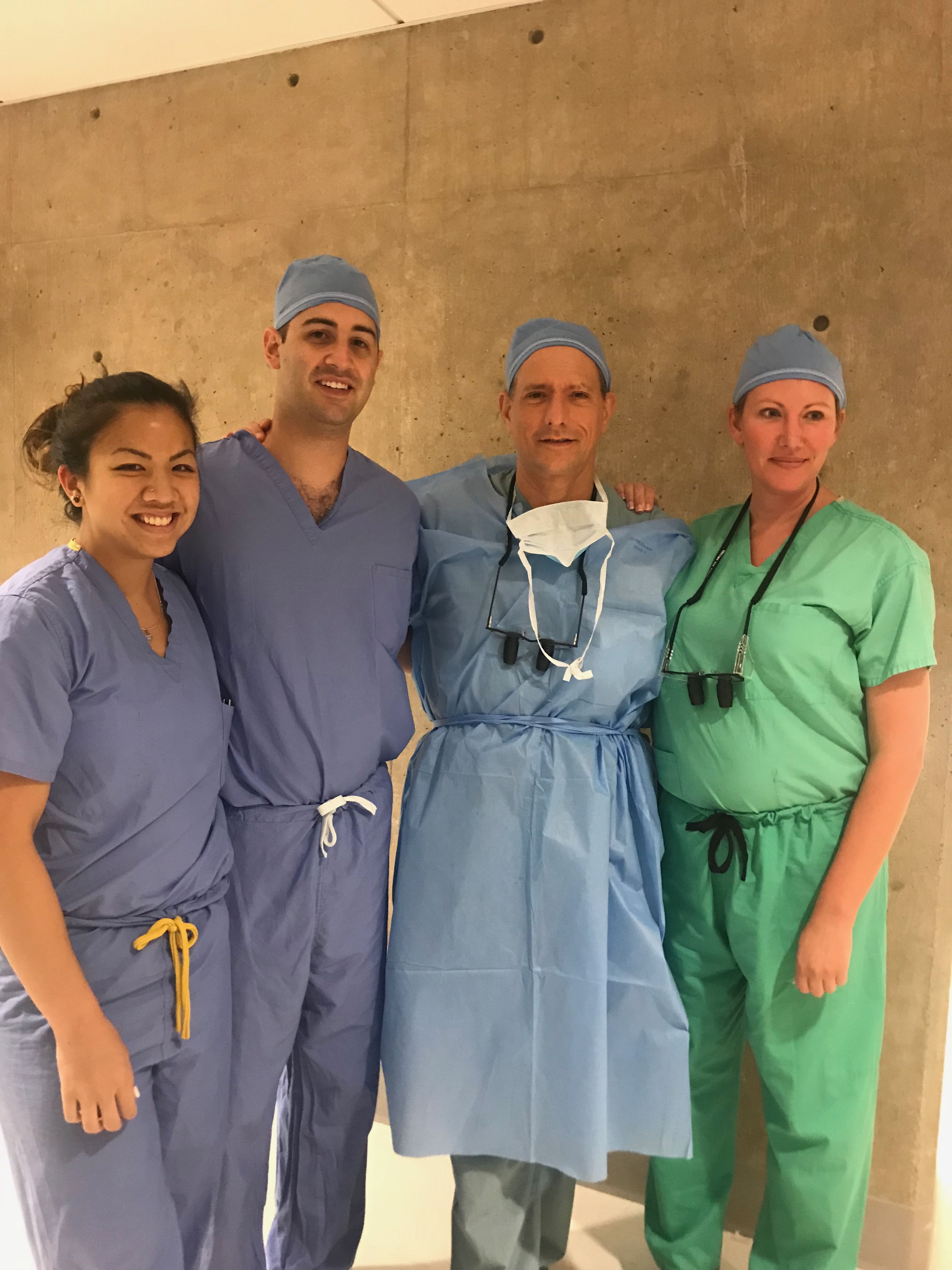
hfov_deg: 49.7
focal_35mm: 28
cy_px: 635
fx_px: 1027
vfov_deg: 63.4
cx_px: 476
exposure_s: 1/12
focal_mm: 3.99
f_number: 1.8
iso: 100
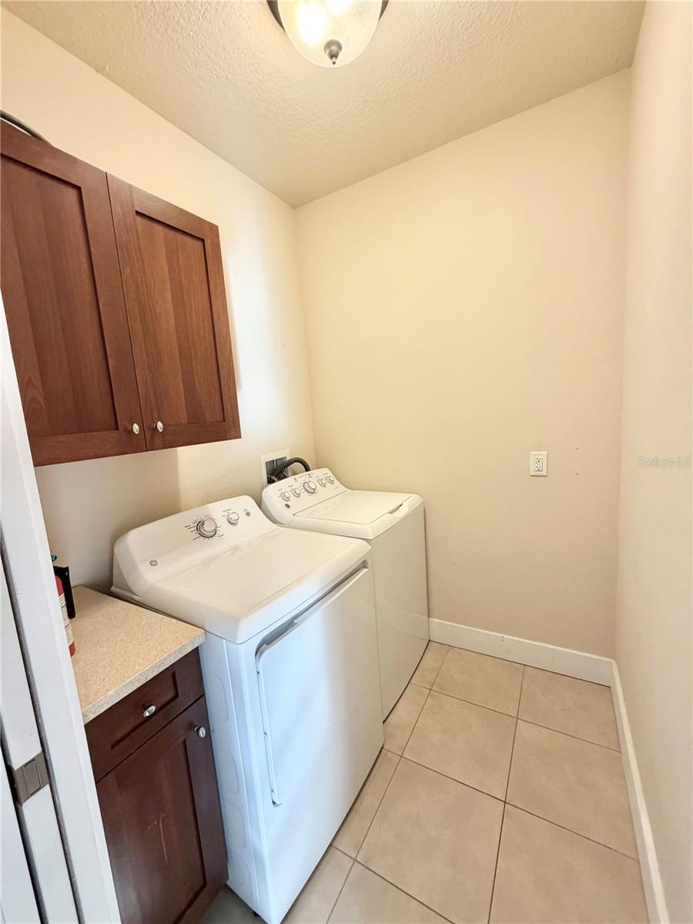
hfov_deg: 85.7
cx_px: 346
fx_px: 374
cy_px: 462
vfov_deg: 102.1
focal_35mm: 14
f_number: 2.2
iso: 250
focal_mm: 2.22
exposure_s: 1/120
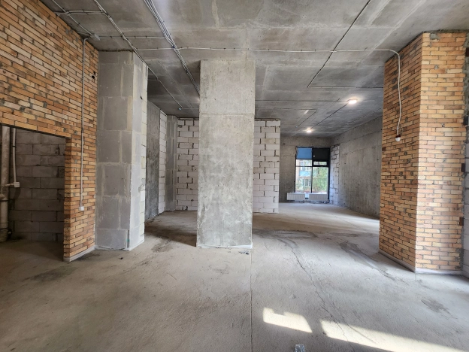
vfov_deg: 89.9
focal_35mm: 13
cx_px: 234
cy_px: 176
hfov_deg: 106.2
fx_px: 176
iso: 80
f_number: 2.2
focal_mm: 1.74
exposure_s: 1/50
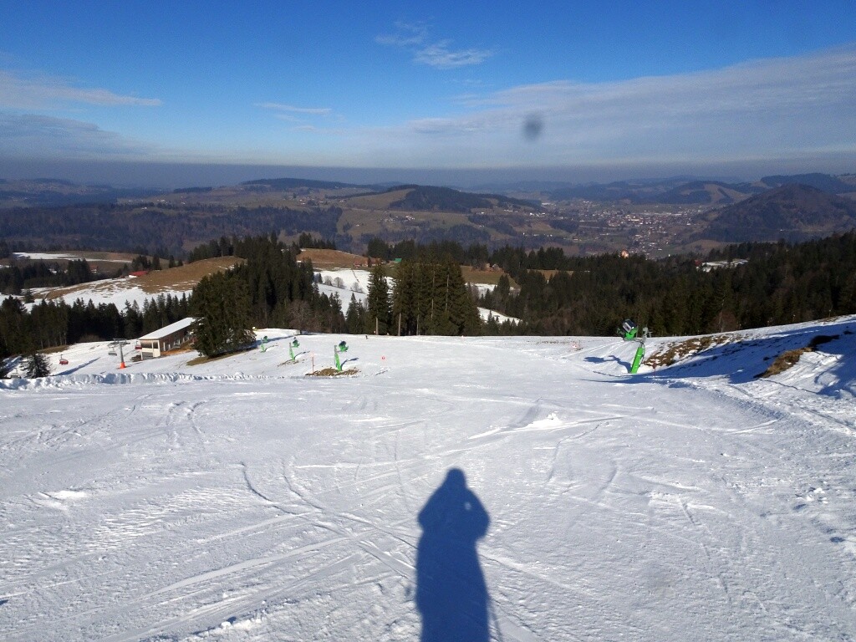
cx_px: 428
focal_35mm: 24
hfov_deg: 71.6
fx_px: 593
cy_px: 321
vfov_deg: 56.8
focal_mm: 4.1
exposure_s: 1/640
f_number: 8
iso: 80
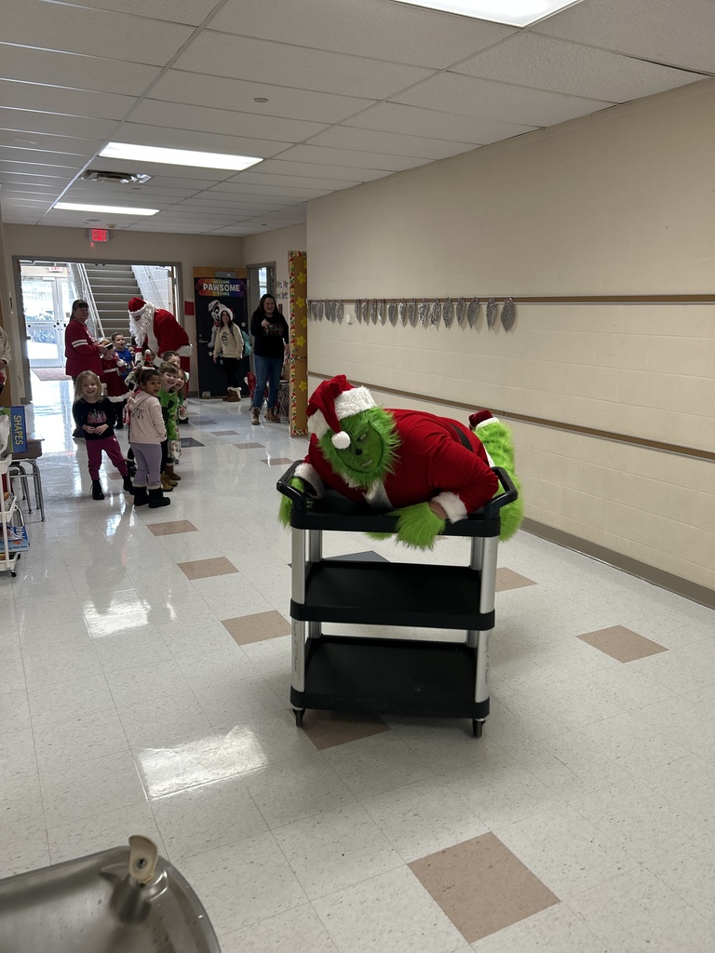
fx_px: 716
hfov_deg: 53.1
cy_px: 476
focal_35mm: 26
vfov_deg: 67.3
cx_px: 358
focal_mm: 5.7
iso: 80
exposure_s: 1/60
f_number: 1.5
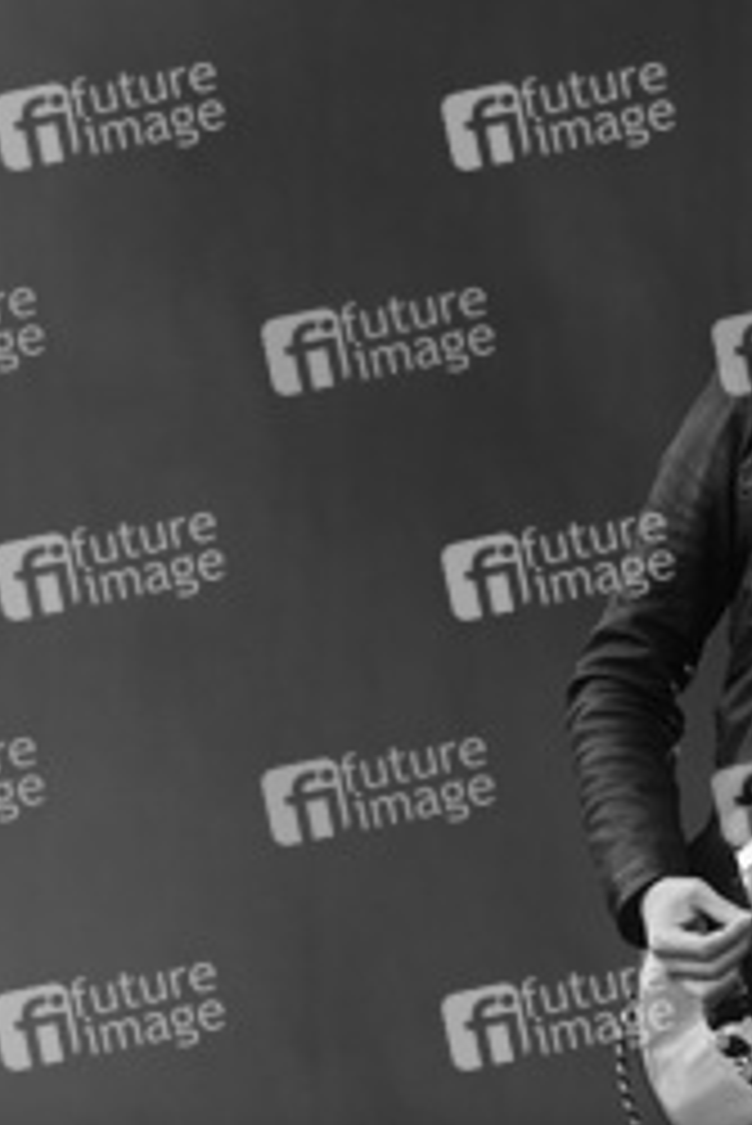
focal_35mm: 270
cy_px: 454
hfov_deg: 5.1
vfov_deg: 7.6
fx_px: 8448
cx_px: 439
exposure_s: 1/320
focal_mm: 150
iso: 160
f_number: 4.5
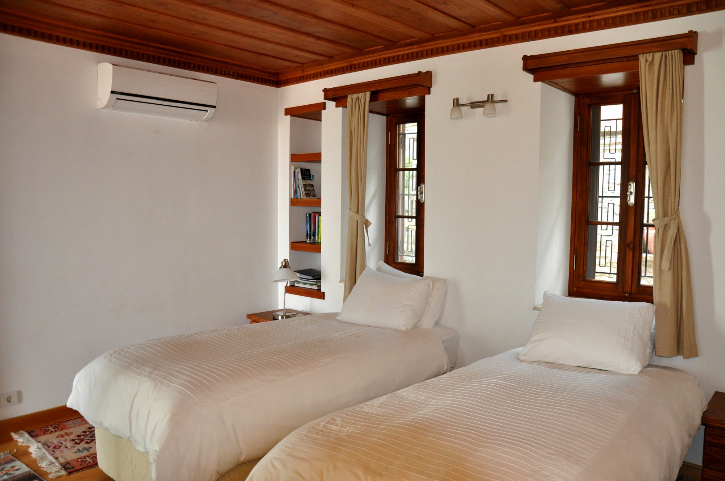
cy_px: 240
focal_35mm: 27
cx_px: 362
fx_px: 543
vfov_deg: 47.8
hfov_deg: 67.4
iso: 800
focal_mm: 18
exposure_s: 1/60
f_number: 3.5
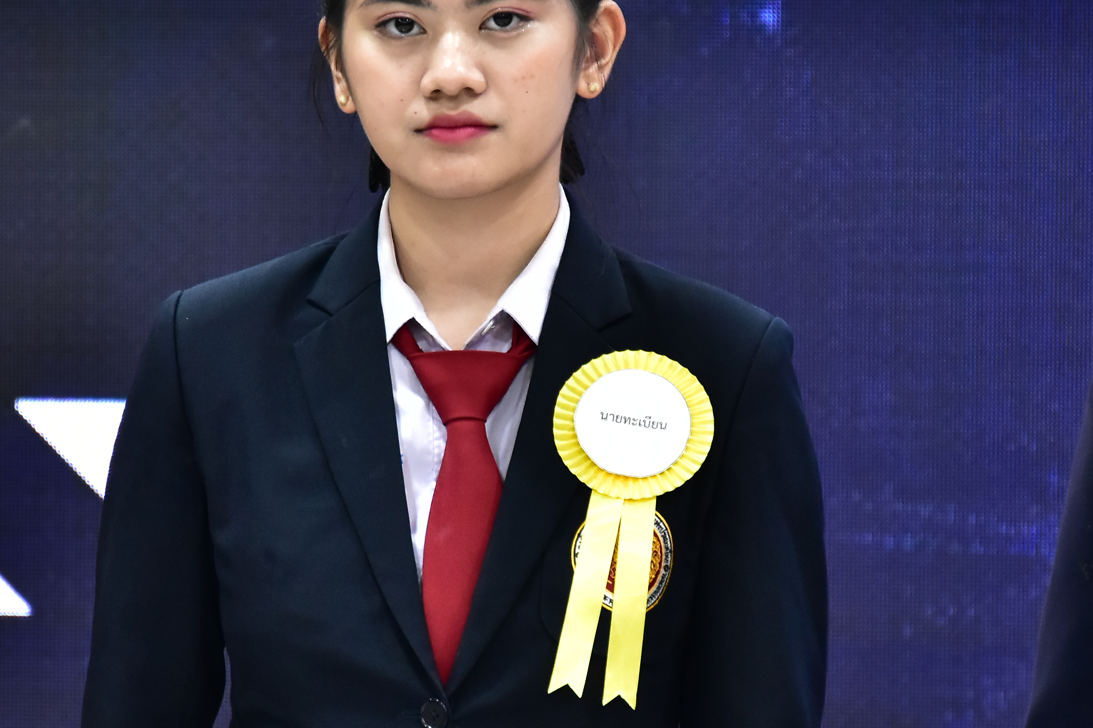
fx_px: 10200
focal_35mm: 336
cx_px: 482
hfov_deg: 6.1
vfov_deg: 4.1
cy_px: 316
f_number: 5.6
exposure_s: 1/40
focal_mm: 116
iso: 2000
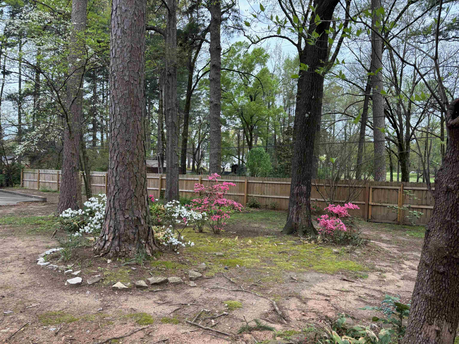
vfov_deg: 53.1
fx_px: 345
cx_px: 230
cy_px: 172
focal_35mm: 26
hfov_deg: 67.3
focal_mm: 5.96
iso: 125
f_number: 1.6
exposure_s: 1/85
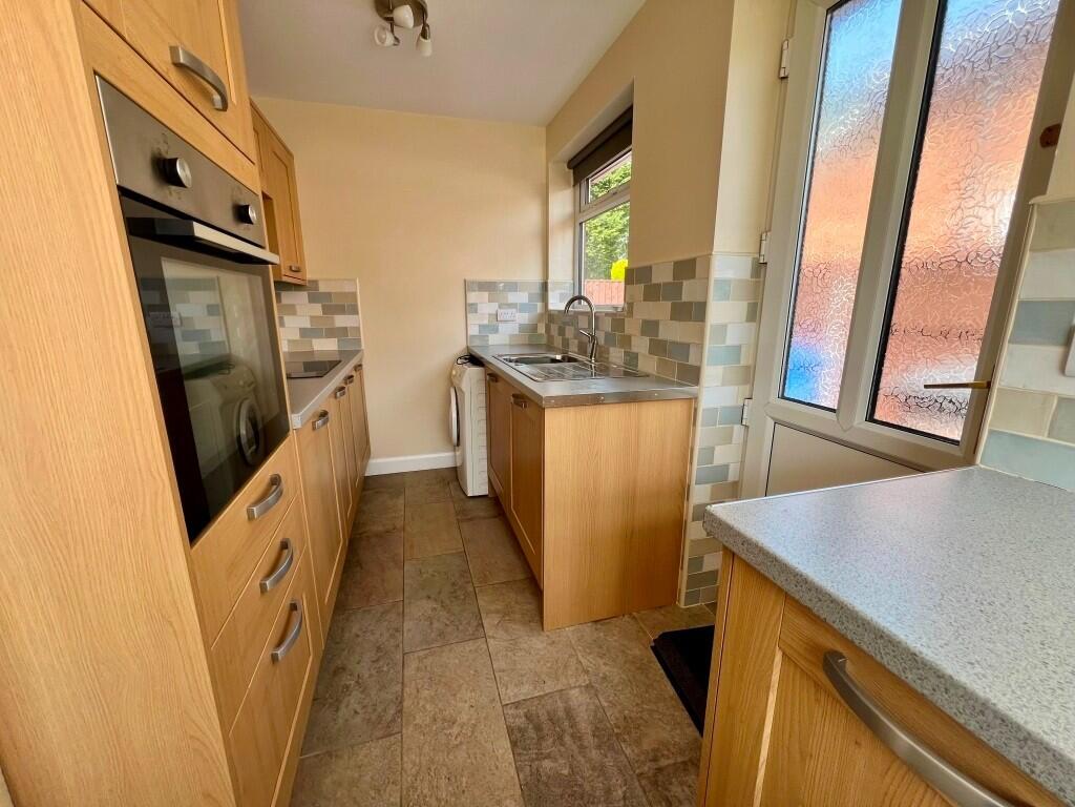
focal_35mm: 13
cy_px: 404
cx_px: 538
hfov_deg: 106.2
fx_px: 404
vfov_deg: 89.9
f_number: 1.8
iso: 32
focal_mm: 1.57
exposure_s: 1/99
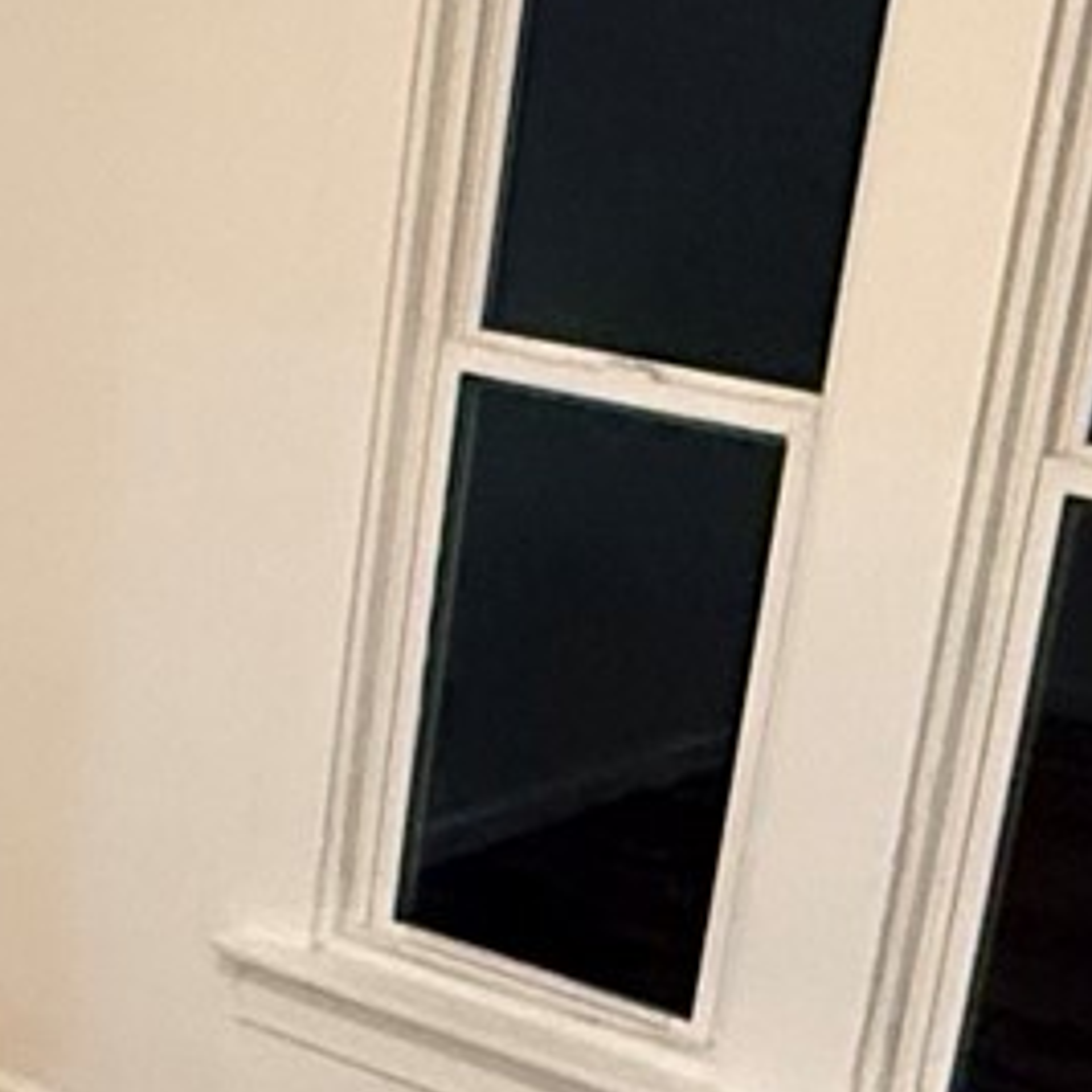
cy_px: 1067
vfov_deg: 19.0
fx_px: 3176
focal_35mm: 89
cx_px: -70
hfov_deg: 18.8
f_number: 2.2
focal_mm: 2.22
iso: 800
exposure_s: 1/60
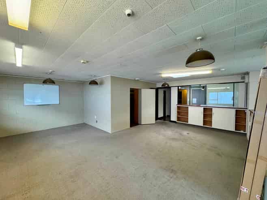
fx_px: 108
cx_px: 134
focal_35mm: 14
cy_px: 100
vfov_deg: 85.6
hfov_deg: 102.1
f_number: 2.2
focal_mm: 2.22
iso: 160
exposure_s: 1/100
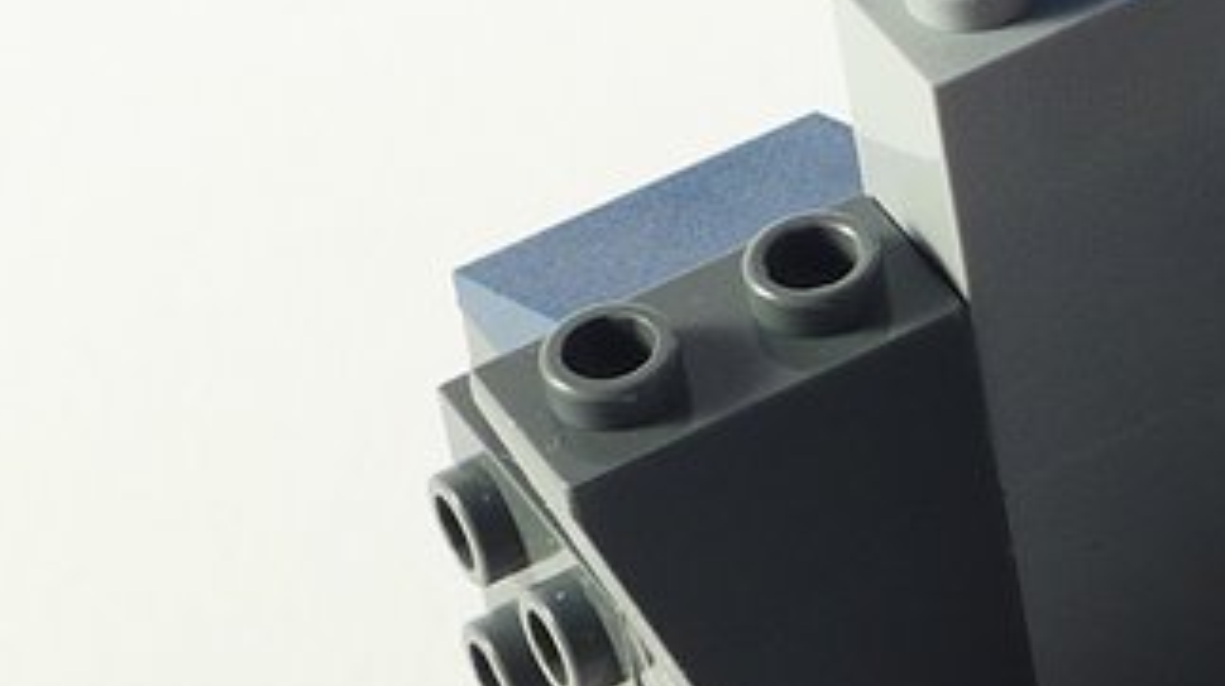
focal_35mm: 276
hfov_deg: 7.6
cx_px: 2281
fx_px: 8957
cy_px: 315
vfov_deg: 4.4
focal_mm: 9.8
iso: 80
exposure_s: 1/1.6
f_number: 4.5
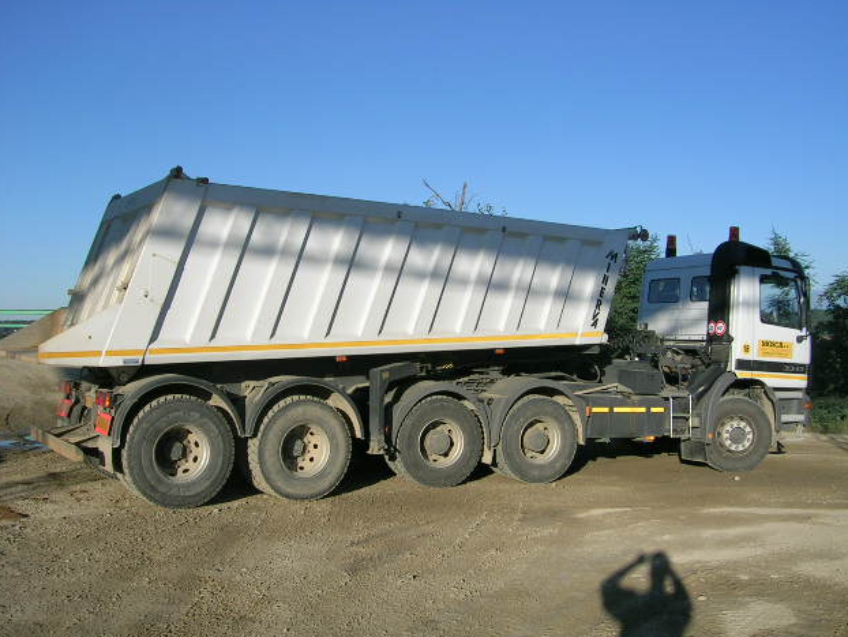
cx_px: 420
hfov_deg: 51.3
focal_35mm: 36
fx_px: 882
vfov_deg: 39.7
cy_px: 318
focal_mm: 5.4
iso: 50
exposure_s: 1/526
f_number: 4.8
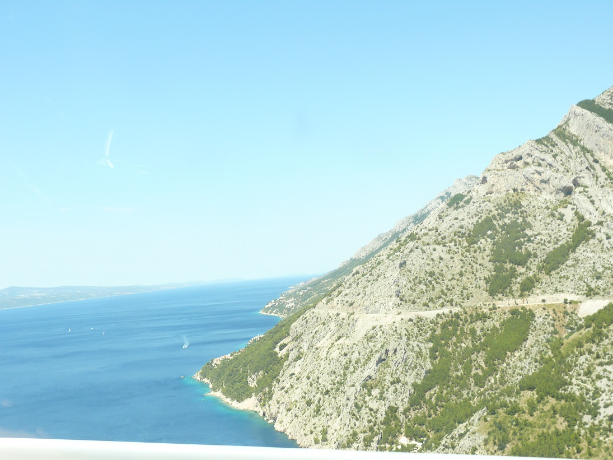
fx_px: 779
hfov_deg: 43.0
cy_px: 230
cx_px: 306
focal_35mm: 44
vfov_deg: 32.9
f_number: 5
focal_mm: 9.3
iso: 100
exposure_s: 1/250
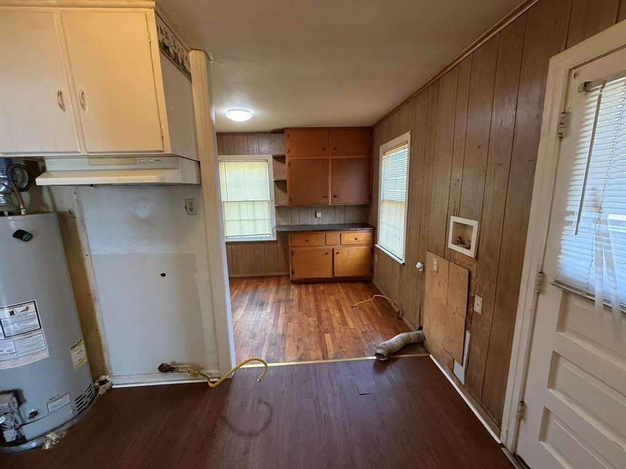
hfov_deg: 102.1
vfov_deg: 85.7
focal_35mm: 14
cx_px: 313
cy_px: 234
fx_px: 253
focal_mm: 2.22
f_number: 2.2
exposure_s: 1/120
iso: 500
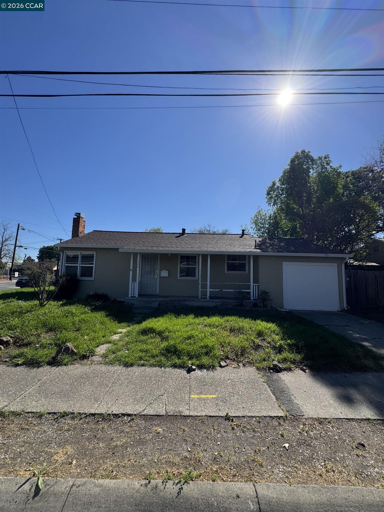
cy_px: 256
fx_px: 207
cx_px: 192
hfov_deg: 85.7
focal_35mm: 14
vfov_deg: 102.1
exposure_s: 1/2874
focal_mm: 2.22
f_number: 2.2
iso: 50
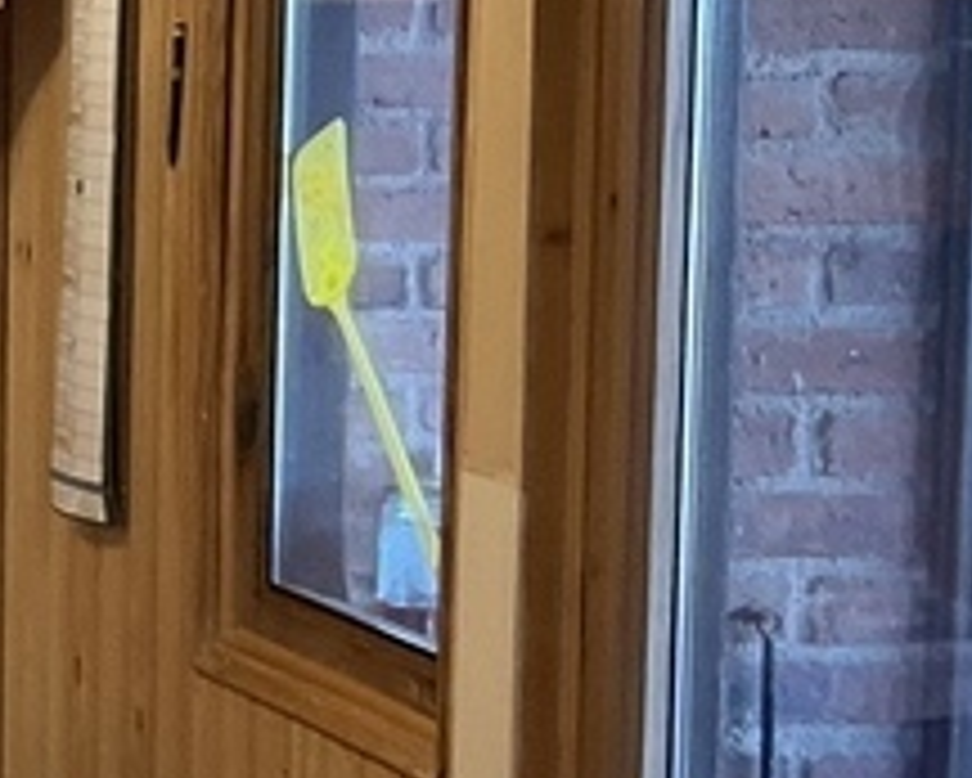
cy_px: 409
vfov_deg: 11.5
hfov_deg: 12.7
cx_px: -936
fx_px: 3857
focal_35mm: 134
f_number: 1.8
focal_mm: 3
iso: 125
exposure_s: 1/50
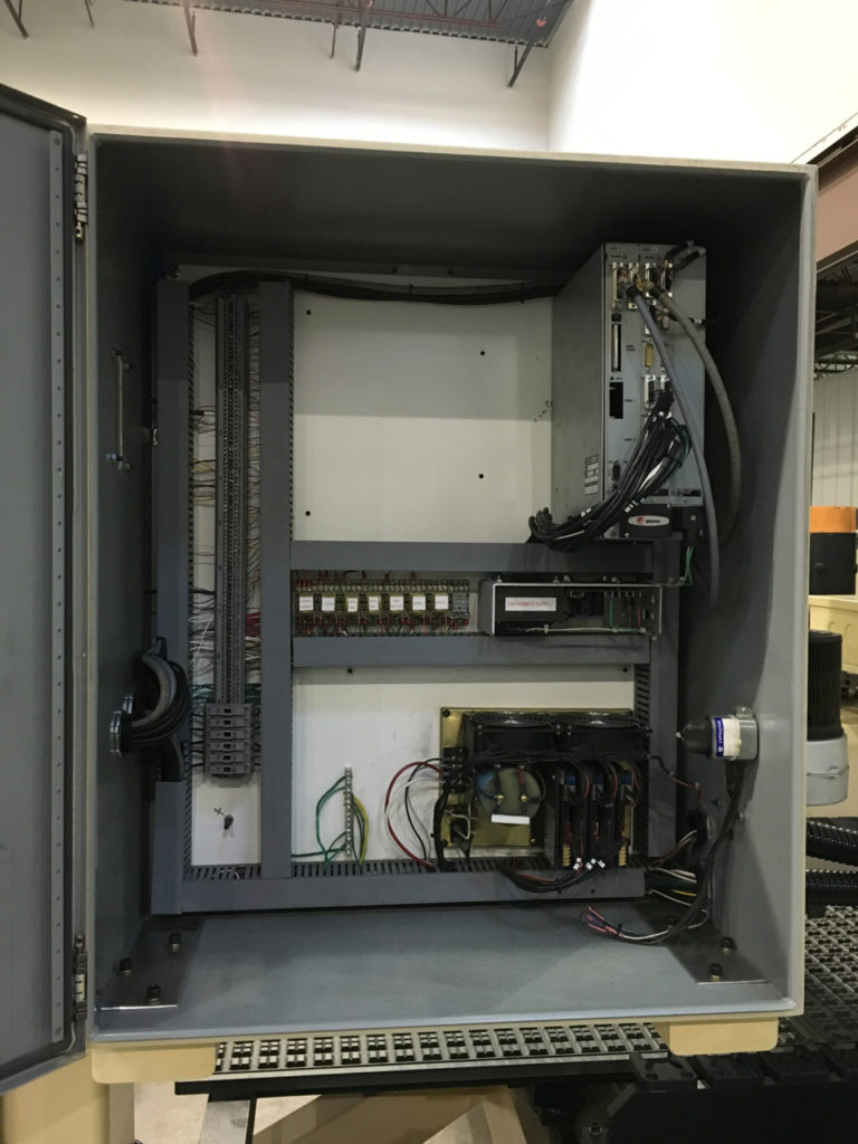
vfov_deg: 61.7
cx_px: 429
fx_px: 958
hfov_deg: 48.2
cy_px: 572
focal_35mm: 29
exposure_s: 1/30
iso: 200
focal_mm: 4.15
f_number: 2.2
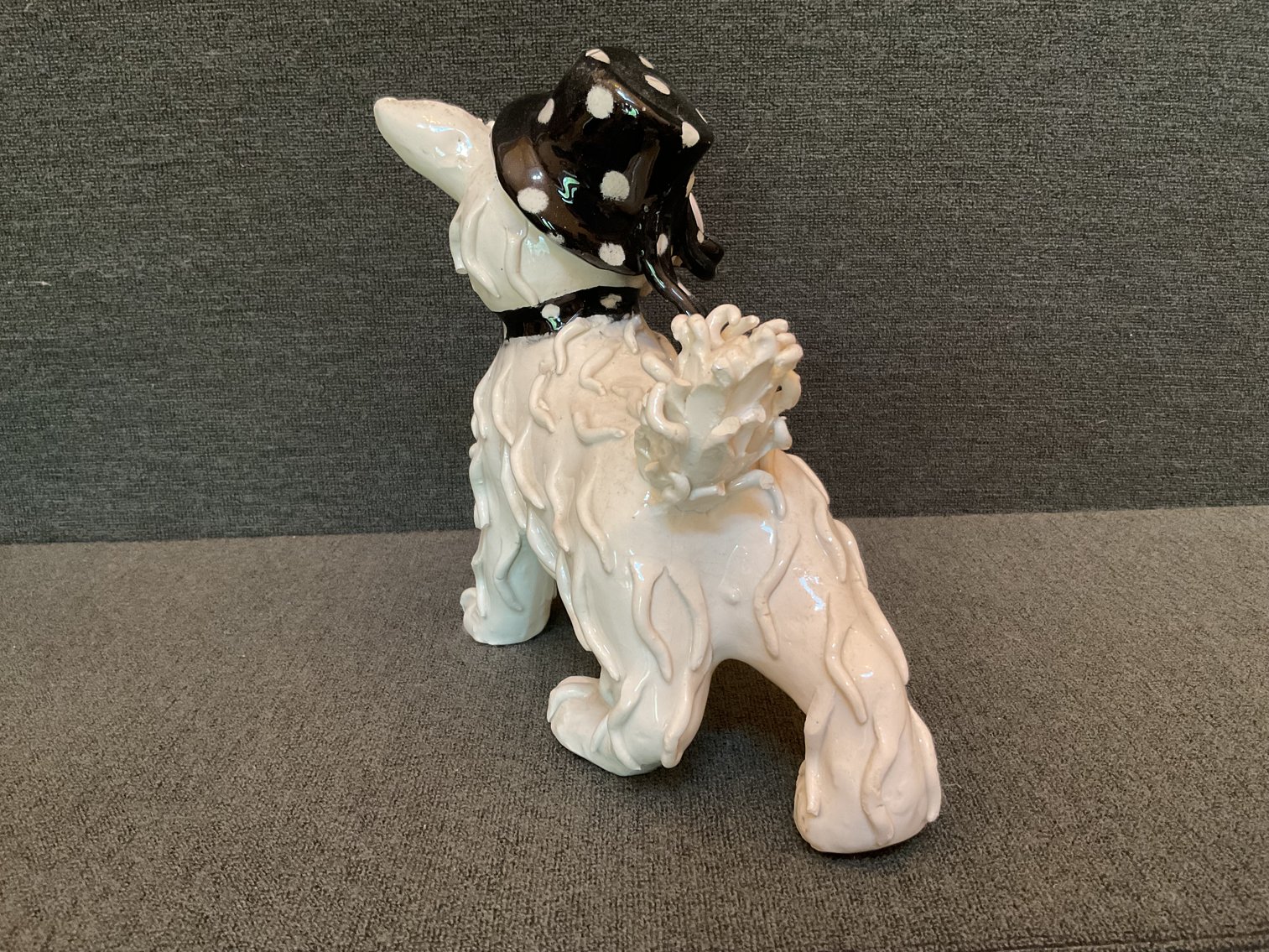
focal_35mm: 29
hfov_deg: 61.7
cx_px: 634
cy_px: 476
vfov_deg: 48.2
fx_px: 1063
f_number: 1.8
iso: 250
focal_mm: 3
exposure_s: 1/60
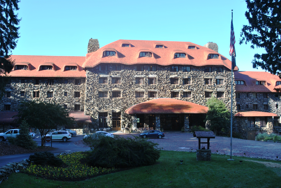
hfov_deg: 49.5
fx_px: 305
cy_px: 94
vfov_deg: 34.3
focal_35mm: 39
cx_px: 140
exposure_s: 1/125
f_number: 5.6
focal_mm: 26
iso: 100
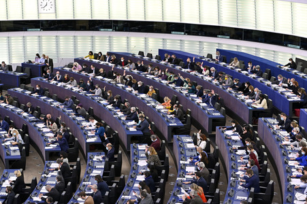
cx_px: 154
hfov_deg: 28.9
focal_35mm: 70
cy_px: 102
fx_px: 596
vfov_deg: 19.4
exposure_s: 1/400
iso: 1600
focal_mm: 70
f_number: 4
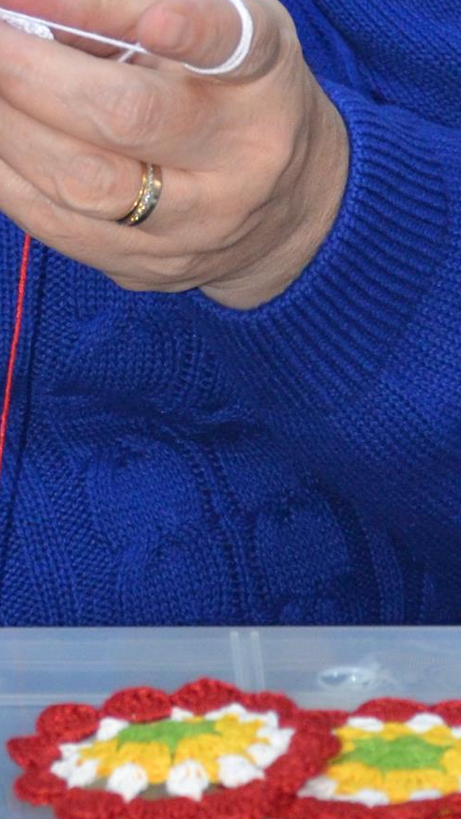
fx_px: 6820
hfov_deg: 3.9
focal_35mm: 314
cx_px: -252
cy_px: -230
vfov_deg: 6.8
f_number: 5
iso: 800
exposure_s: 1/60
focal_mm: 50
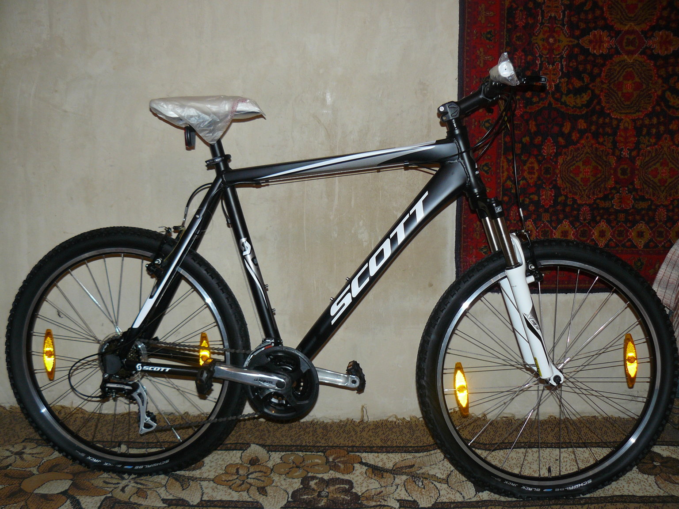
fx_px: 706
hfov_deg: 51.4
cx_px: 340
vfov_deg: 39.7
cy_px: 254
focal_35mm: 36
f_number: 2.8
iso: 100
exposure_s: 1/30
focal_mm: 6
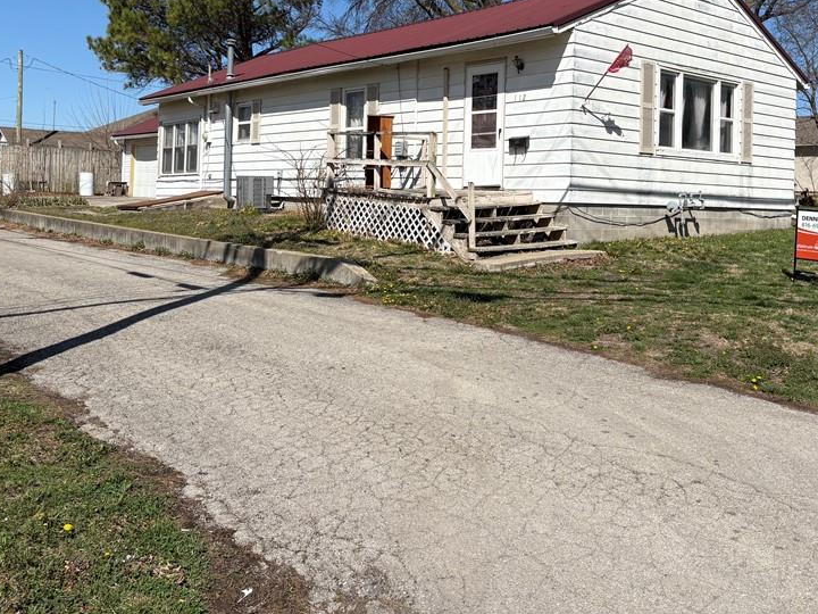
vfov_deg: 38.0
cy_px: 179
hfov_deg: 50.0
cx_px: 464
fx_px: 874
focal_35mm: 37
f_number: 1.6
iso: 50
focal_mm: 5.96
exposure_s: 1/6993
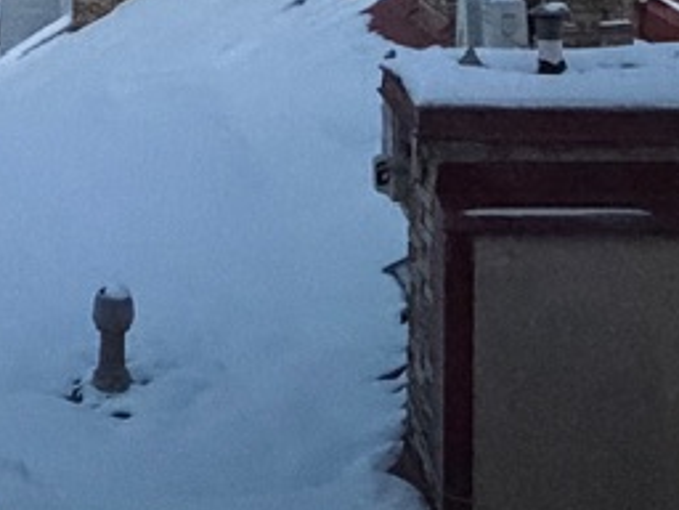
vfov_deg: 19.1
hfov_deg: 27.1
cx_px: 103
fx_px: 1373
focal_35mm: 70
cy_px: -186
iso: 1250
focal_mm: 2.22
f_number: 2.2
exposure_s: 1/33
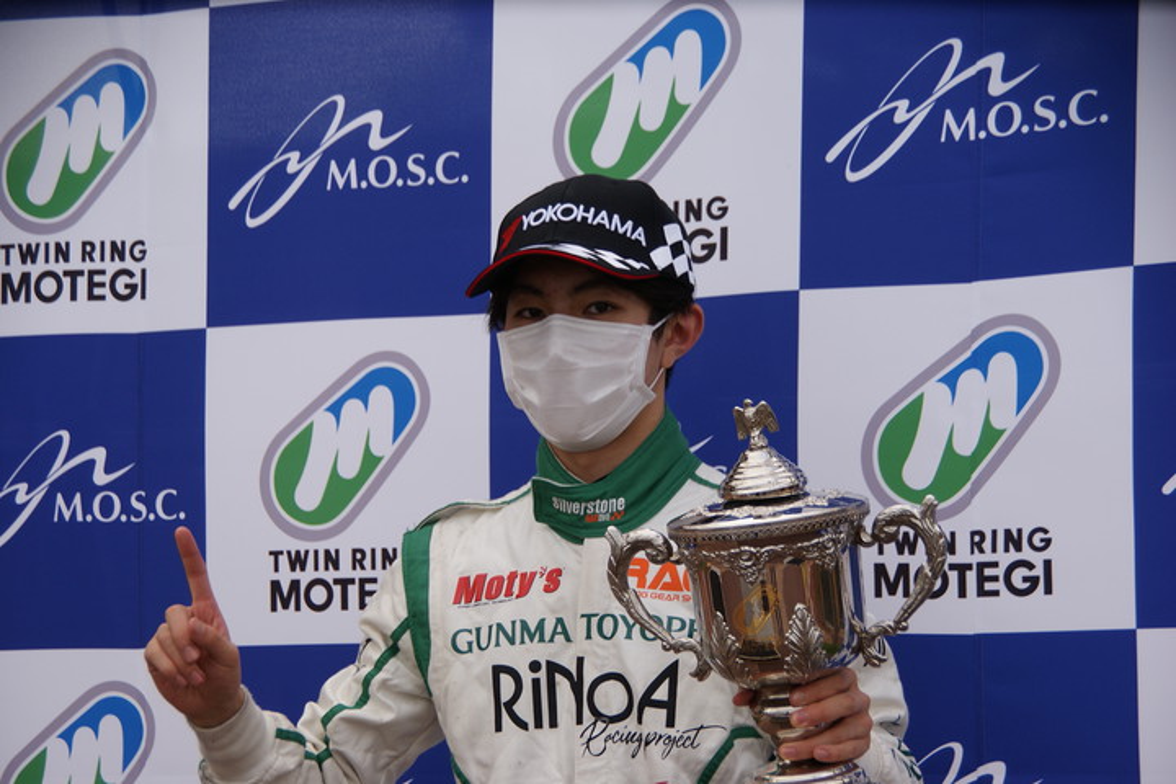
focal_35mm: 112
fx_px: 3675
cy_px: 392
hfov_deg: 18.2
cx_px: 588
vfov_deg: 12.2
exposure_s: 1/160
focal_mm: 75
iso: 100
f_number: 5.6
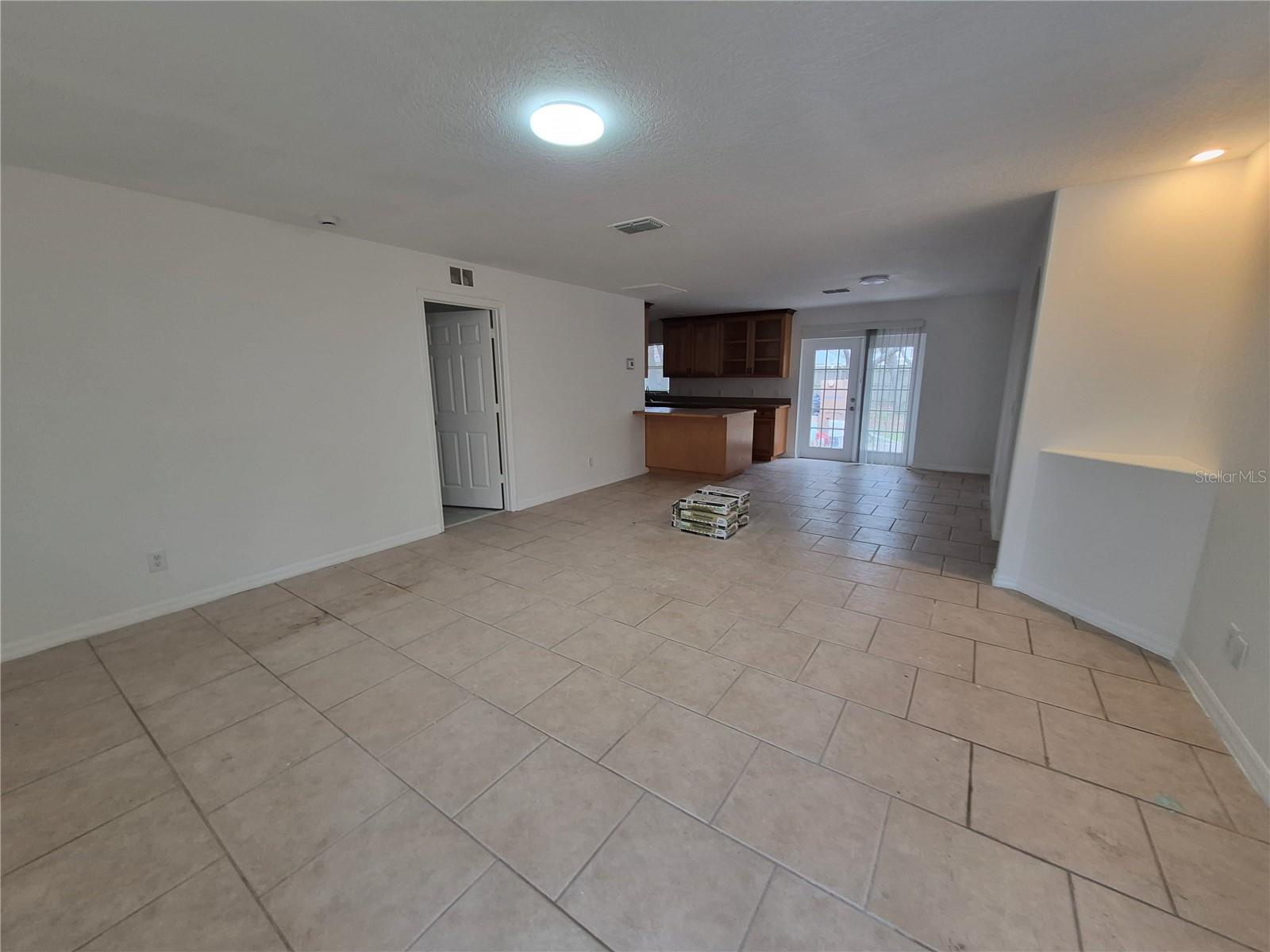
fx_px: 477
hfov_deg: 106.2
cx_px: 635
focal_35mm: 13
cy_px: 476
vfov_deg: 89.9
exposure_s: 1/60
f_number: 2.2
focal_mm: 1.74
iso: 160
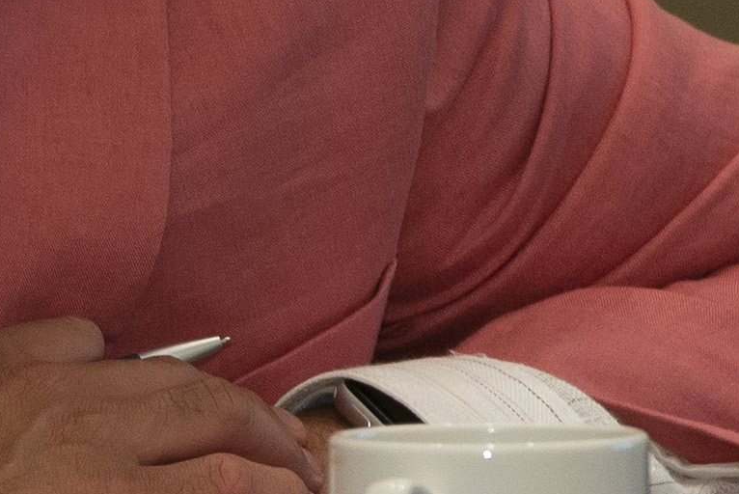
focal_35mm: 1570
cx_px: -717
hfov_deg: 1.3
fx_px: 32252
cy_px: 292
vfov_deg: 0.9
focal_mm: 200
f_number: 5.6
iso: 800
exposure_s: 1/90
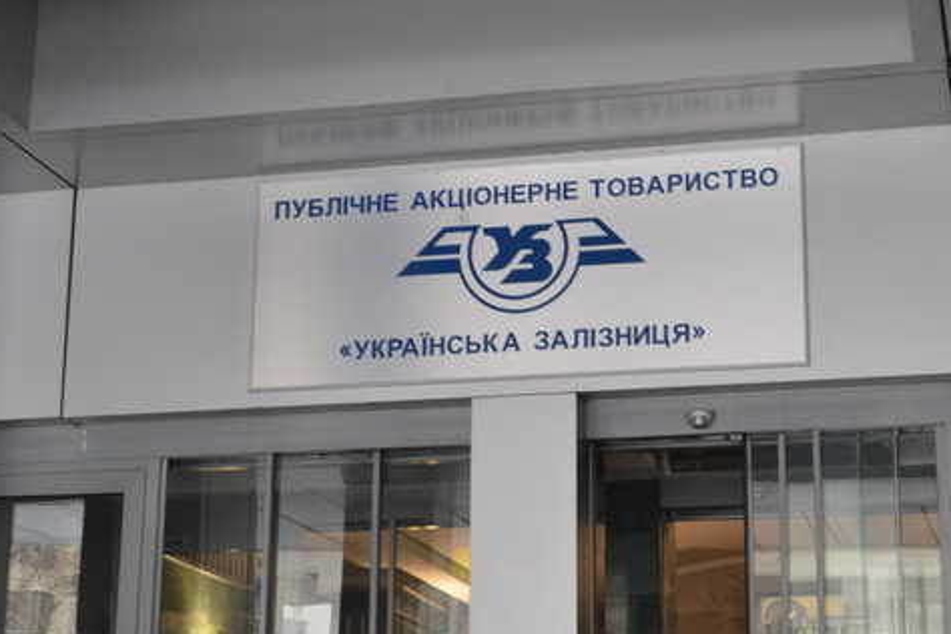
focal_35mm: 81
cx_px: 504
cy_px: 249
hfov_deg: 25.1
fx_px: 2140
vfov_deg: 16.8
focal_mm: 40
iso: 1600
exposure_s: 1/25
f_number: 9
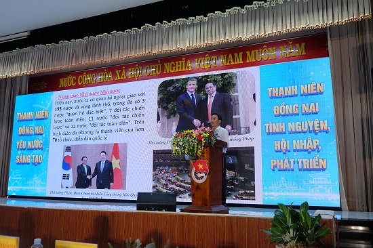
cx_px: 186
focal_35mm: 33
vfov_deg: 39.9
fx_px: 342
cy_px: 124
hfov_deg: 57.3
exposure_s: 1/58
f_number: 4
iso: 400
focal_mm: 22.2
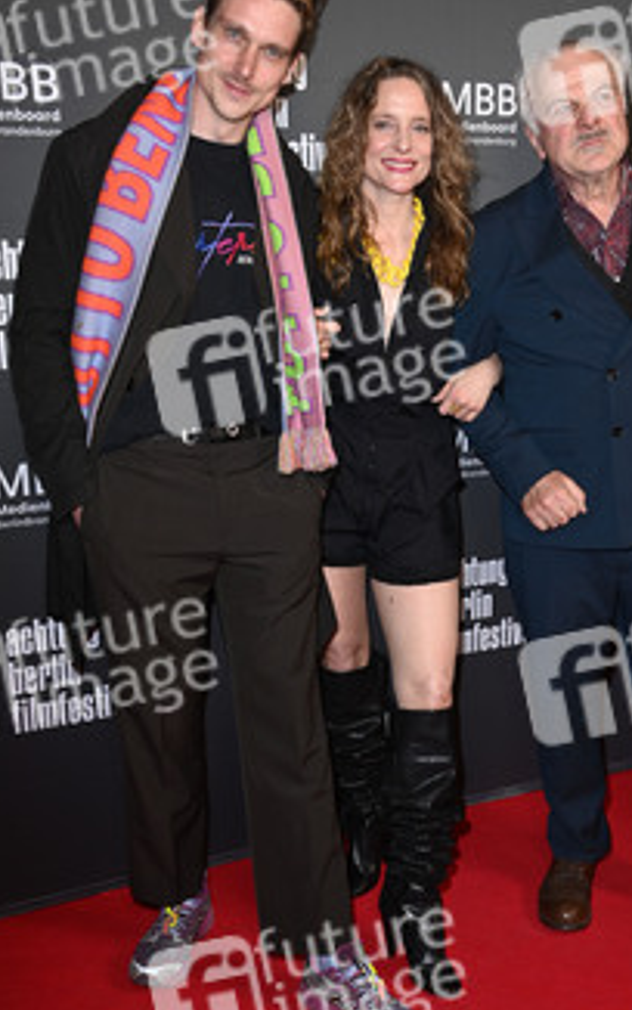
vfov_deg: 44.3
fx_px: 1239
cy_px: 517
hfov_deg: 28.5
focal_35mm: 45
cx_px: 397
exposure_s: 1/250
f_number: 5.6
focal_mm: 36
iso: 1600
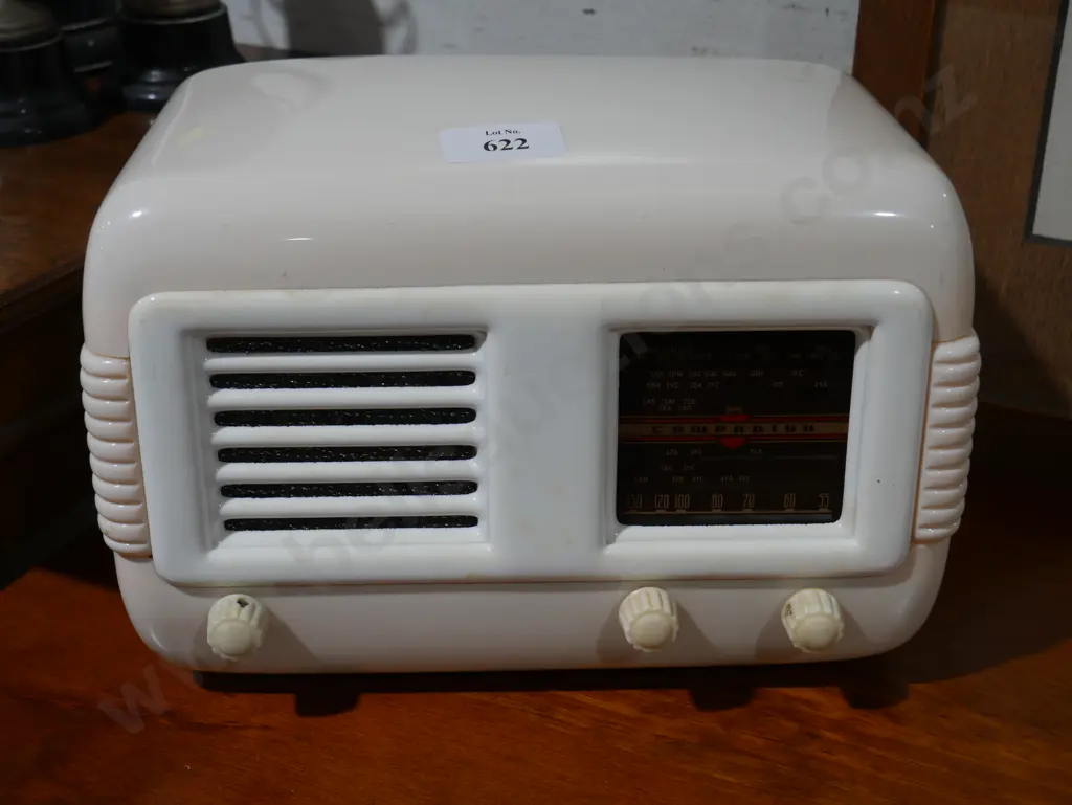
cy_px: 402
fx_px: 1611
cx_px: 536
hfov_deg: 36.8
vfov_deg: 28.1
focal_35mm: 52
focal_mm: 26
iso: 320
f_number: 5.3
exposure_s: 1/60
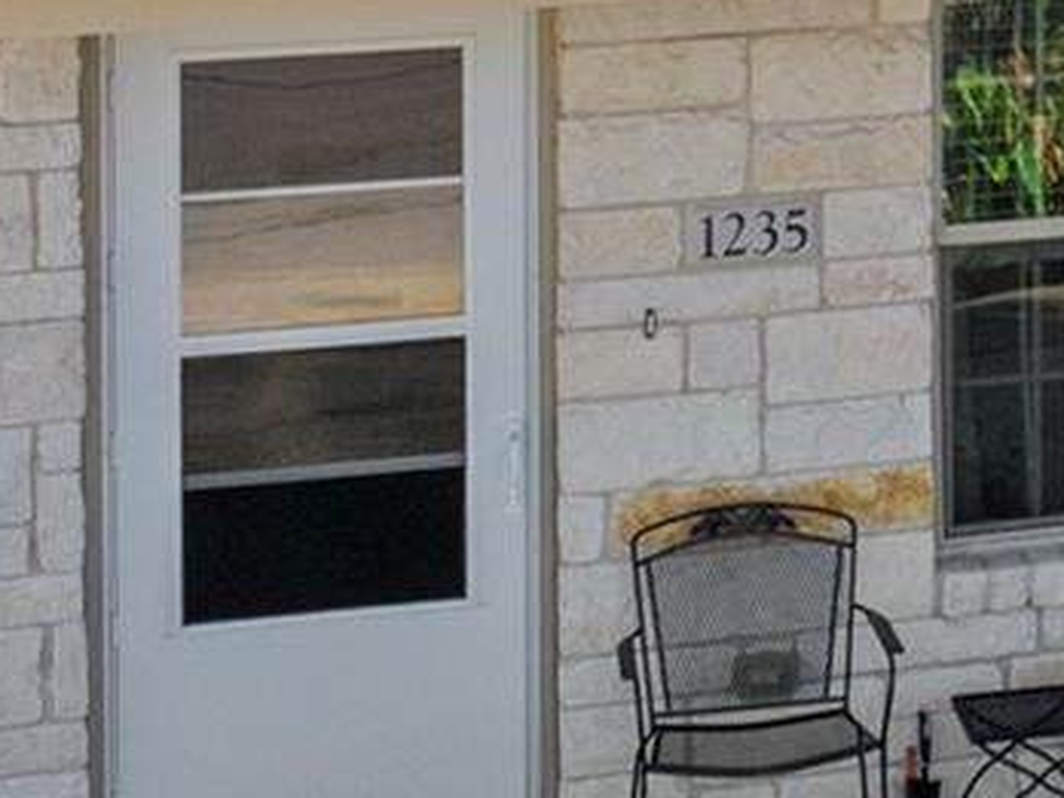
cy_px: 84
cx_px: 1798
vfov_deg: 10.5
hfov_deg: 12.9
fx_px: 4334
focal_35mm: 141
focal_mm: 12.29
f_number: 2.8
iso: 220
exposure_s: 1/2000
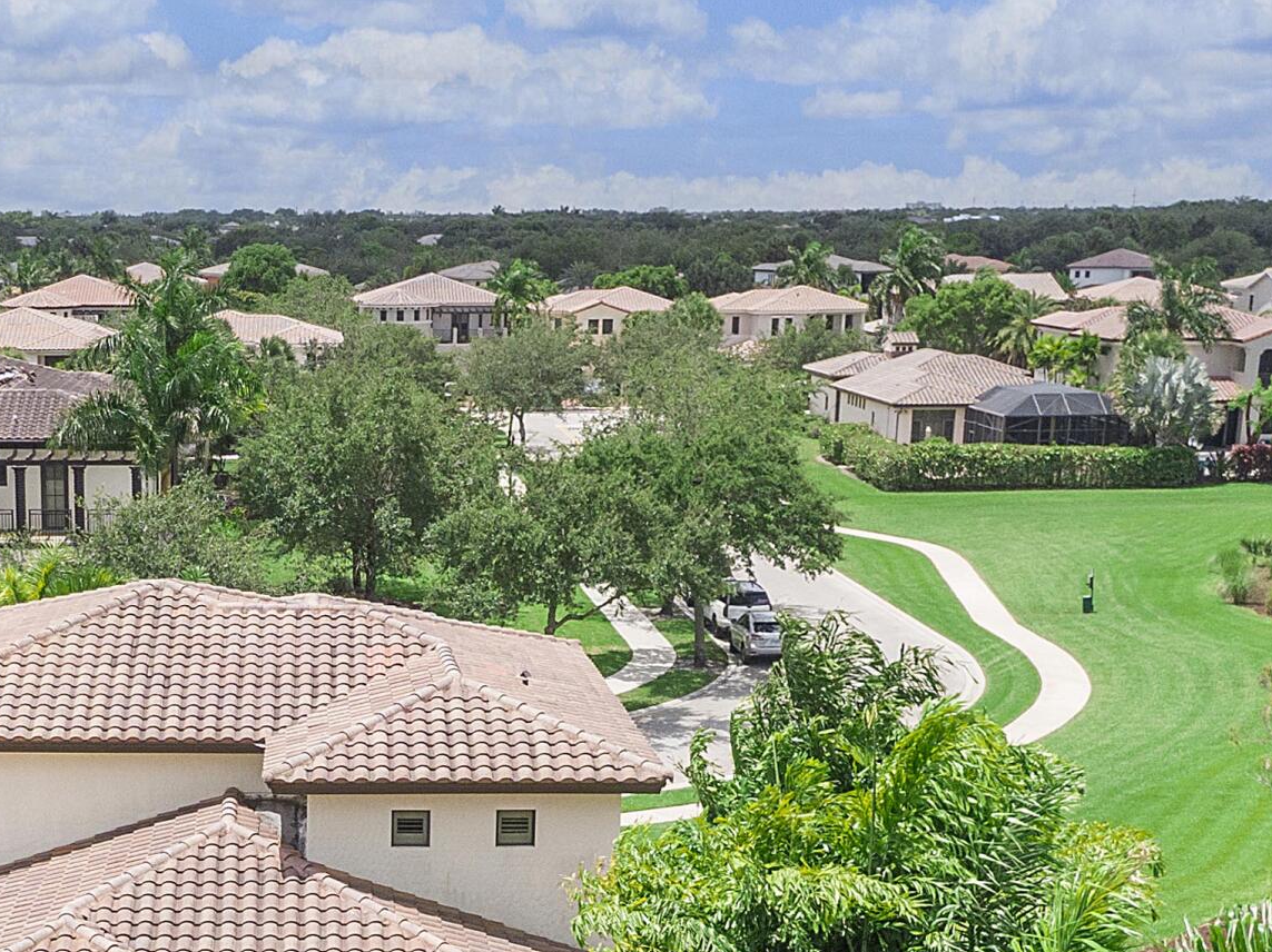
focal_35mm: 63
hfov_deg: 29.9
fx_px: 2314
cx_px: 233
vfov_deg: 22.5
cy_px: 911
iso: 100
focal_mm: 4.39
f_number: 2.8
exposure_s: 1/1250
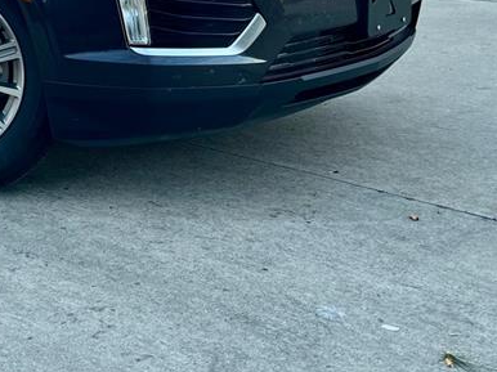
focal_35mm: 69
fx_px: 990
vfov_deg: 19.8
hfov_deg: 26.0
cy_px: -89
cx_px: -55
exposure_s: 1/205
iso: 40
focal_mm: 5.1
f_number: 1.6
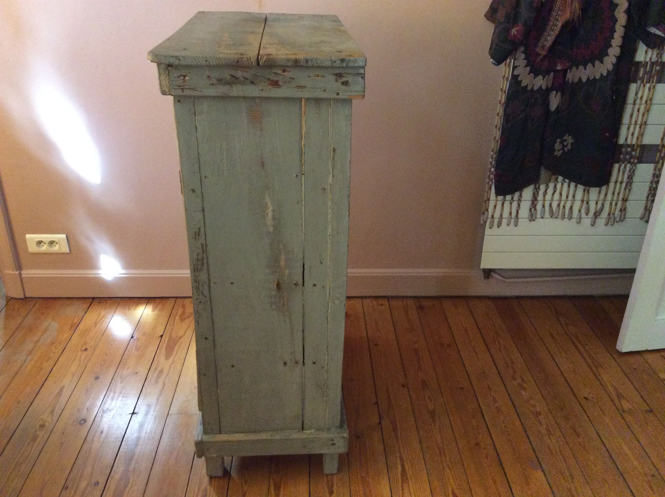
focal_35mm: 32
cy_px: 248
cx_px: 332
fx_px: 614
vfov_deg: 44.1
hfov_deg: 56.9
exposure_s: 1/25
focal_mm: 3.3
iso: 320
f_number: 2.4
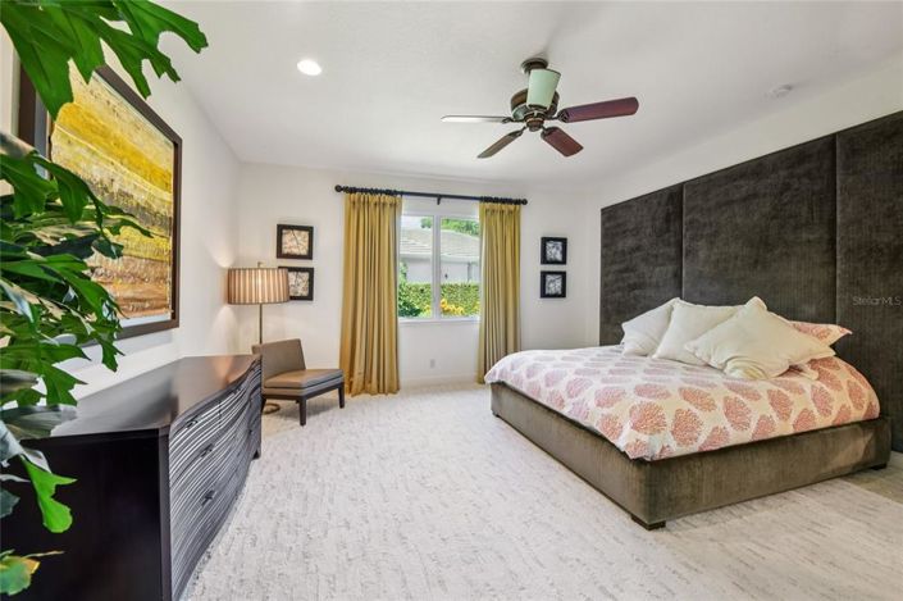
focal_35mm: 14
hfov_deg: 104.3
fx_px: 351
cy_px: 300
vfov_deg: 81.1
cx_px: 452
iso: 400
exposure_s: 1/4
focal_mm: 14
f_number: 8
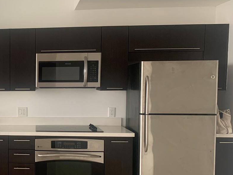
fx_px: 357
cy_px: 108
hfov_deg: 33.0
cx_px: -2
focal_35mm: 53
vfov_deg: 27.4
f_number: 1.8
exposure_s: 1/121
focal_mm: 4.25
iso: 64
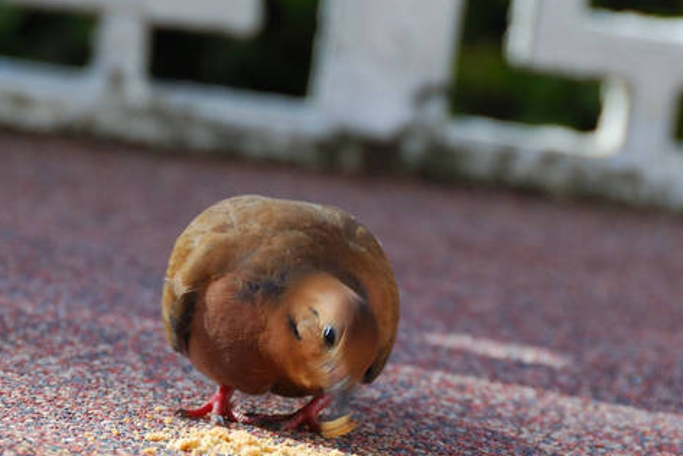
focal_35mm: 444
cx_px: 300
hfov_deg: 4.6
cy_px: 238
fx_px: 8428
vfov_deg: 3.1
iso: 100
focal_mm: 200
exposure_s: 1/100
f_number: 7.1
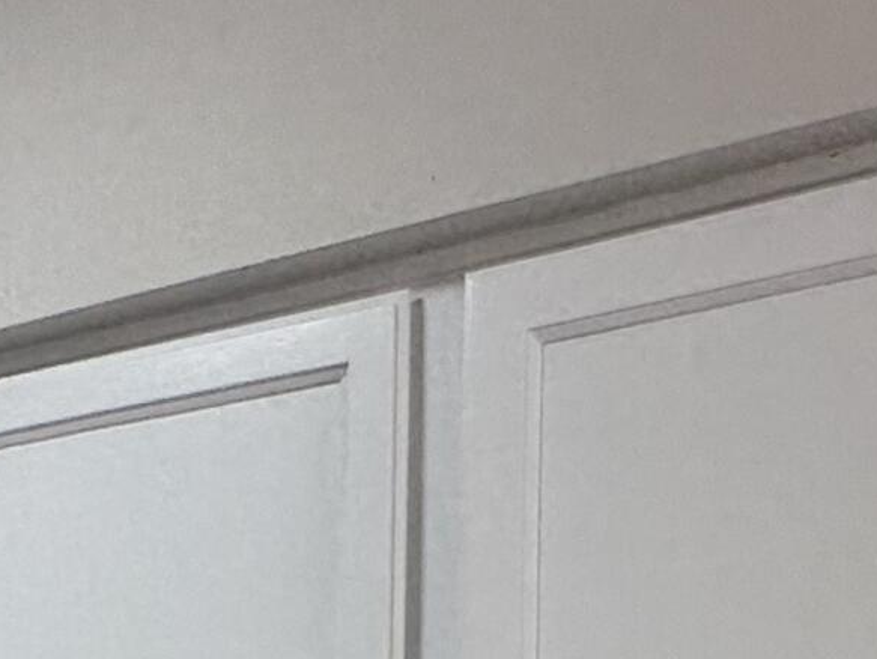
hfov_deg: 25.2
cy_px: 1151
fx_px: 1825
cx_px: -72
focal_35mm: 72
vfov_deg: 17.1
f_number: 2.2
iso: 100
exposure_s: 1/120
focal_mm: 2.22
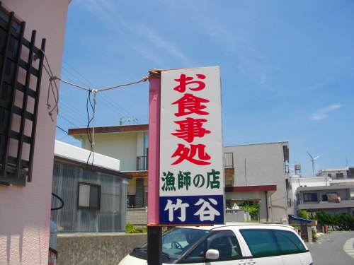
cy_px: 132
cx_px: 177
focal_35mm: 31
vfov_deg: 45.4
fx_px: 317
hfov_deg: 58.4
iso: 100
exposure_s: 1/200
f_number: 8.8
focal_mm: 5.7
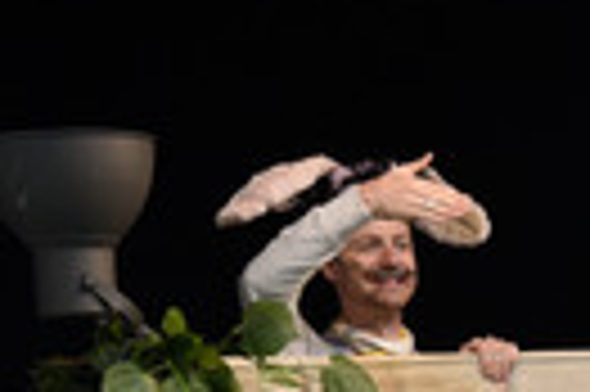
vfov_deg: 5.1
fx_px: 4403
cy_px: 608
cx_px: 1007
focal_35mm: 269
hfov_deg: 7.5
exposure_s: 1/100
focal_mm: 78
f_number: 6.3
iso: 1000
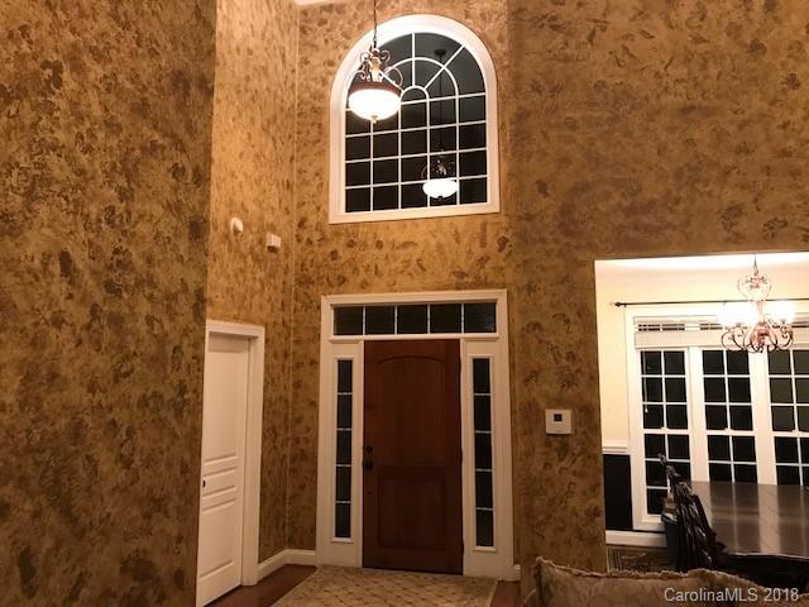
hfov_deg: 63.4
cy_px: 304
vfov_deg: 49.7
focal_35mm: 28
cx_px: 404
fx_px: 654
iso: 80
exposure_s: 1/15
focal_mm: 3.99
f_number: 1.8
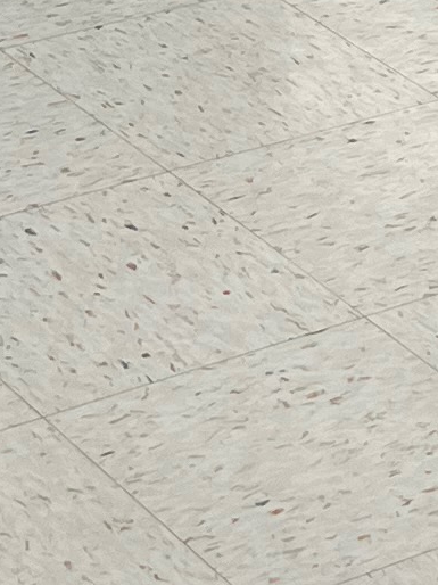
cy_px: -634
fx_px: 3445
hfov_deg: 7.2
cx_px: 439
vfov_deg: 9.1
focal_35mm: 204
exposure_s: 1/100
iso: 40
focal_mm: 5.7
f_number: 1.5
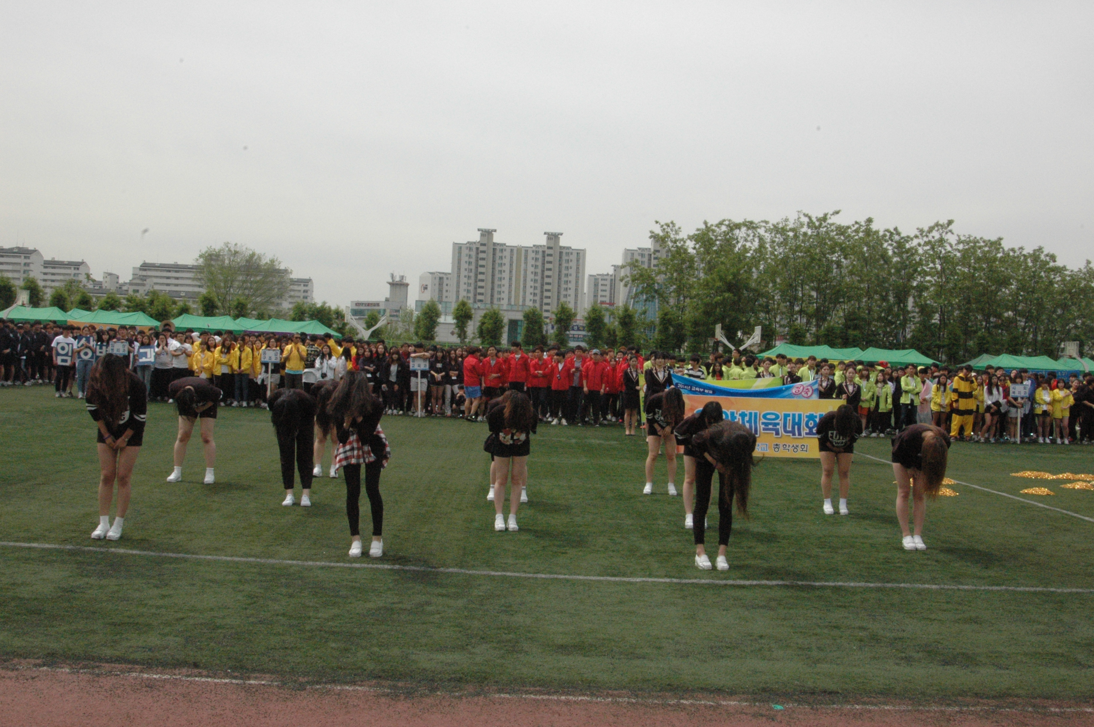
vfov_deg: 36.8
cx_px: 547
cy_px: 364
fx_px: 1093
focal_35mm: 36
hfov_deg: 53.2
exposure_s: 1/500
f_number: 20
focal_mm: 24
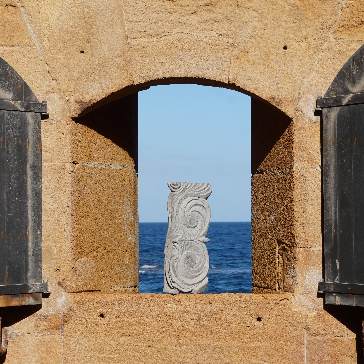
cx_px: 168
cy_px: 182
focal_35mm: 106
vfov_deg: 16.5
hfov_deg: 16.5
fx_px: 1257
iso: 100
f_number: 10
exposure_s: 1/250
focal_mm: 55
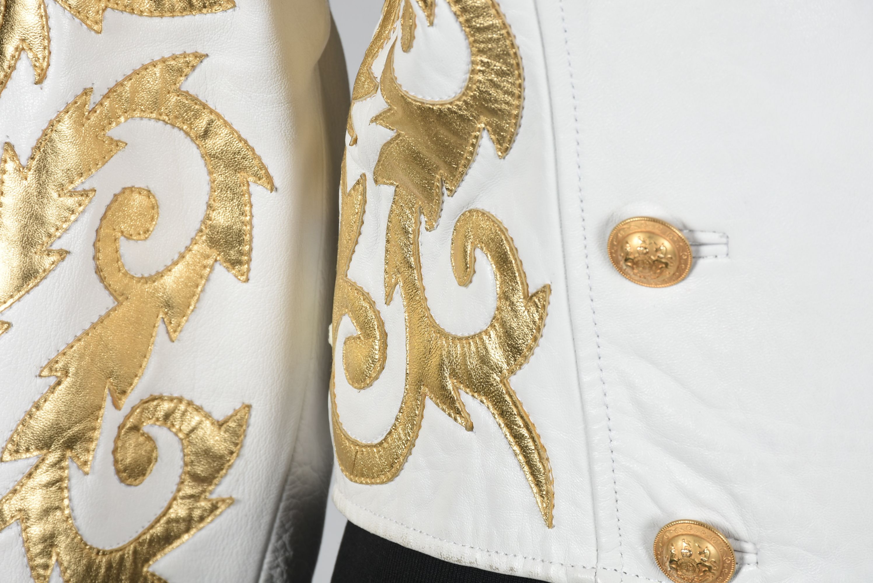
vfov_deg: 6.6
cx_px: 436
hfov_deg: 9.8
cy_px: 292
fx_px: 5096
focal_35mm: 210
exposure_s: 1/125
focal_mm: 140
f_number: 13
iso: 200
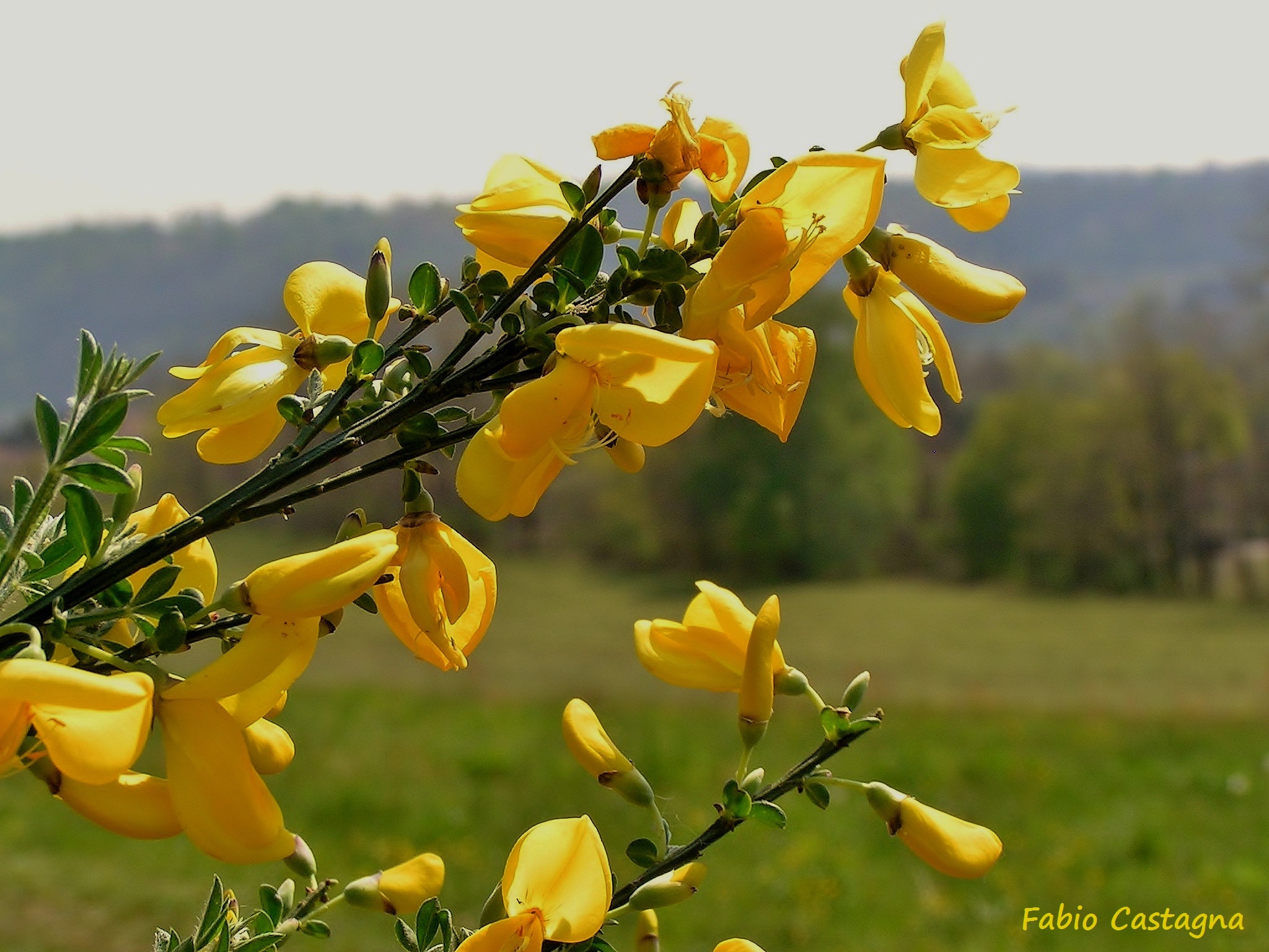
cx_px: 634
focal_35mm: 86
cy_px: 476
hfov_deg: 22.8
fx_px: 3153
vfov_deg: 17.2
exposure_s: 1/400
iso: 50
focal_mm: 13.2
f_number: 5
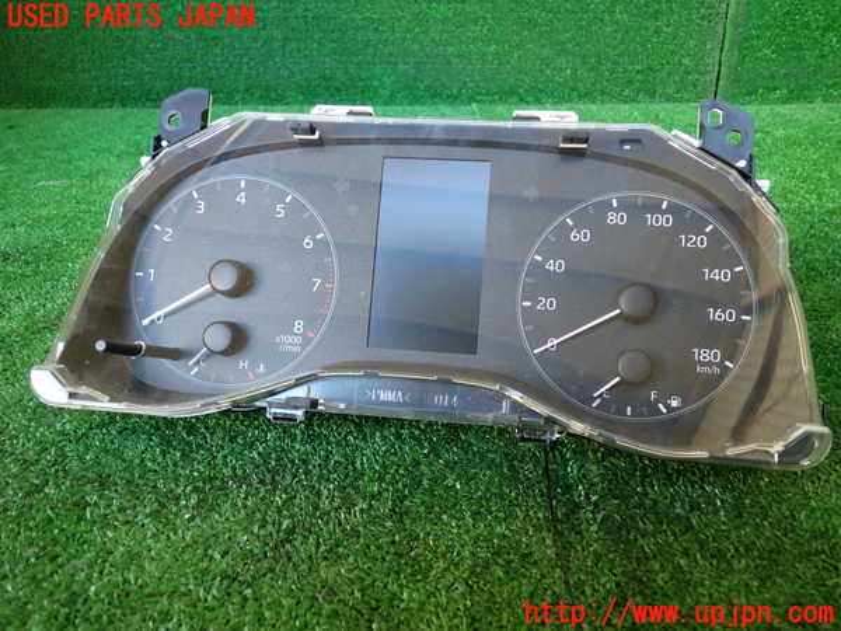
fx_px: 729
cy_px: 316
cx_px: 420
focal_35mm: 30
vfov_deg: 46.8
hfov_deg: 60.0
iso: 200
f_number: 2.3
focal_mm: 5.4
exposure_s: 1/30
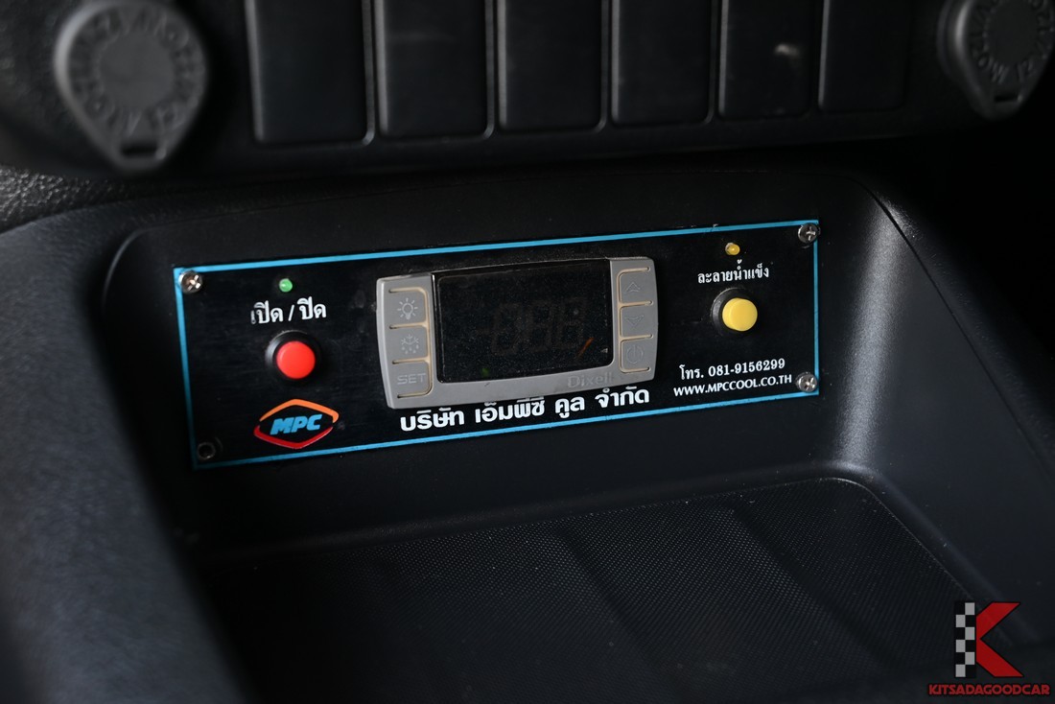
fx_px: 1290
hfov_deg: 44.5
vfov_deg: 30.5
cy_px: 352
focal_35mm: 44
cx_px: 528
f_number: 6
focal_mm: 44
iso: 560
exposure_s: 1/45
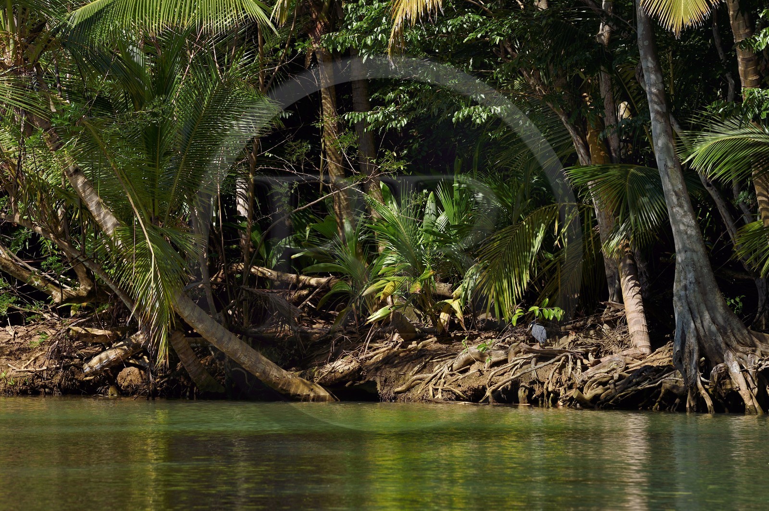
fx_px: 4269
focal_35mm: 200
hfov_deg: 10.3
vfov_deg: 6.9
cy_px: 256
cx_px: 384
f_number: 10
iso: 200
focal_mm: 200
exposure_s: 1/250
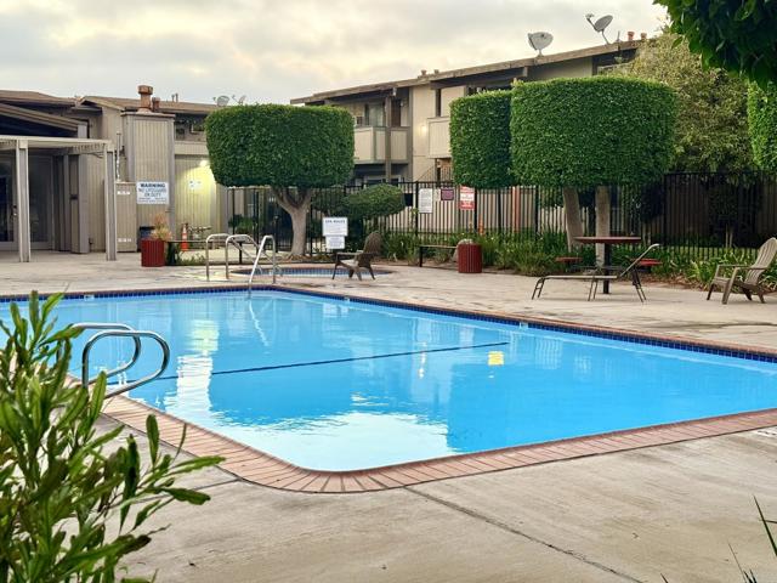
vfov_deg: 30.3
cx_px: 388
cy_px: 292
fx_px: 1077
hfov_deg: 39.7
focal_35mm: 48
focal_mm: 6.76
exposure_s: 1/60
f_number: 1.78
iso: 200
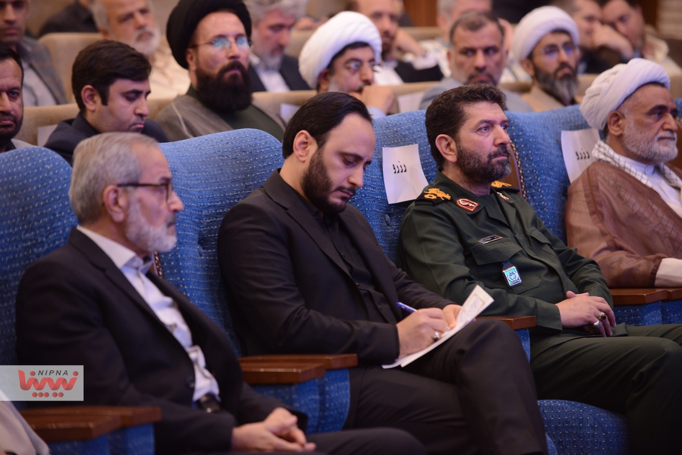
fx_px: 2936
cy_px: 228
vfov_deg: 8.9
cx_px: 341
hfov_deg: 13.2
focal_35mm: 155
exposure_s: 1/100
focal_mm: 155
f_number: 3.2
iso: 2000
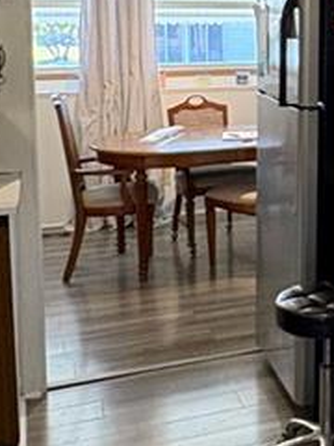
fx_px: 901
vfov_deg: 27.2
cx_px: 508
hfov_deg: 18.5
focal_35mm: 70
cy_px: 80
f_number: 2.2
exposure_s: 1/60
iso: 250
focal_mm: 2.22
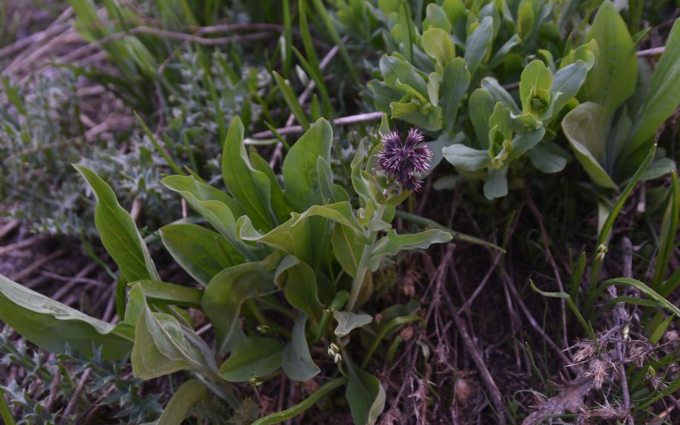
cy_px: 218
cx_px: 381
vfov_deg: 18.1
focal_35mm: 72
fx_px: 1334
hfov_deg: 28.6
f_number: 2.8
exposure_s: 1/500
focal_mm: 50
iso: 200
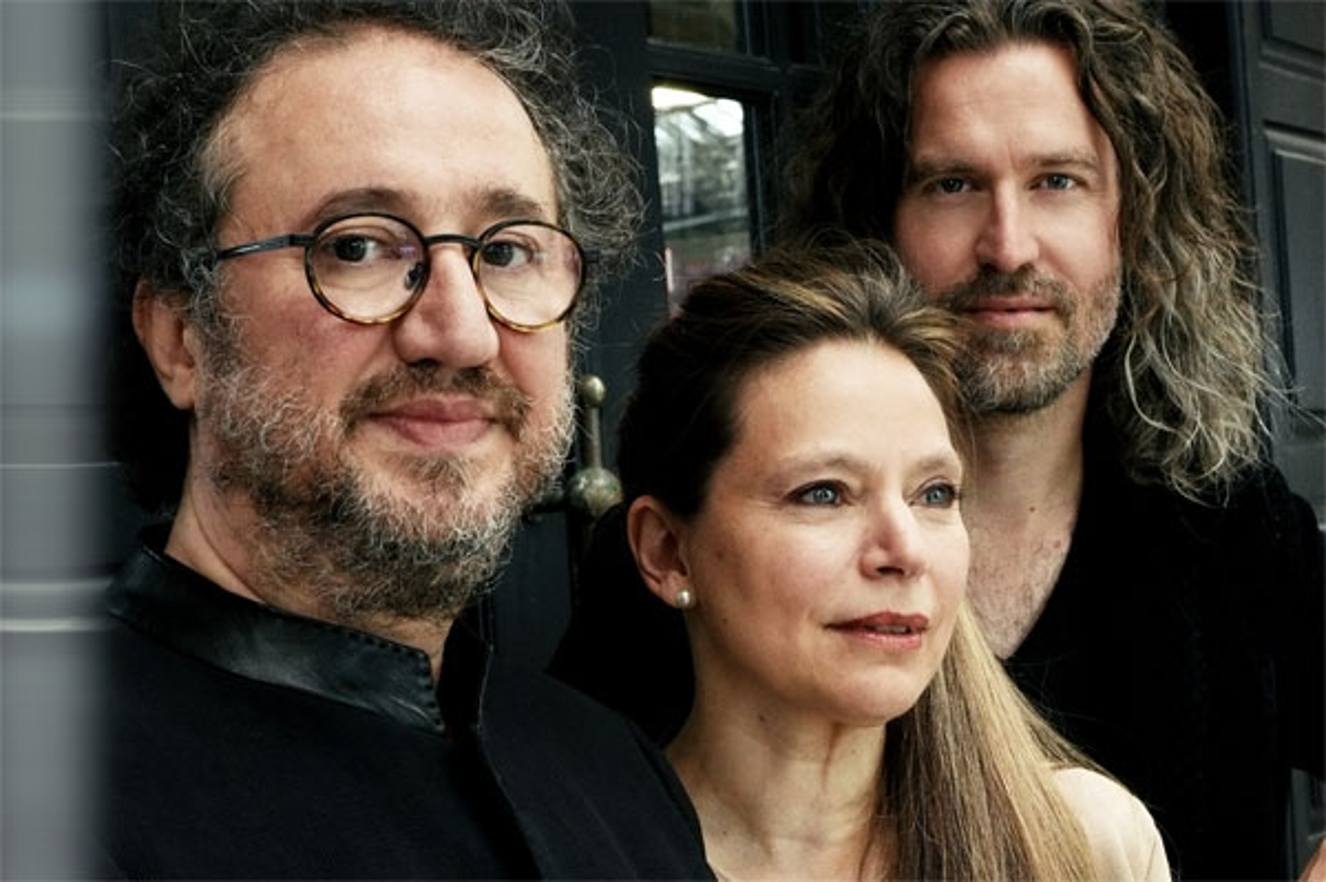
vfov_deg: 26.9
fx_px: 1840
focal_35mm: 50
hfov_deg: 39.6
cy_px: 441
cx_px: 663
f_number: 13
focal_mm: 50
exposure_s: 1/50
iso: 1600
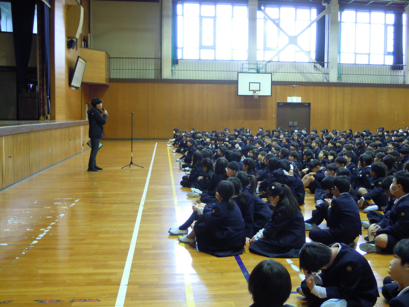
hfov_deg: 51.4
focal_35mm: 36
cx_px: 204
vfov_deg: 39.7
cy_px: 154
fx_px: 425
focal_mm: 6.4
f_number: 3
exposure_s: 1/25
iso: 400
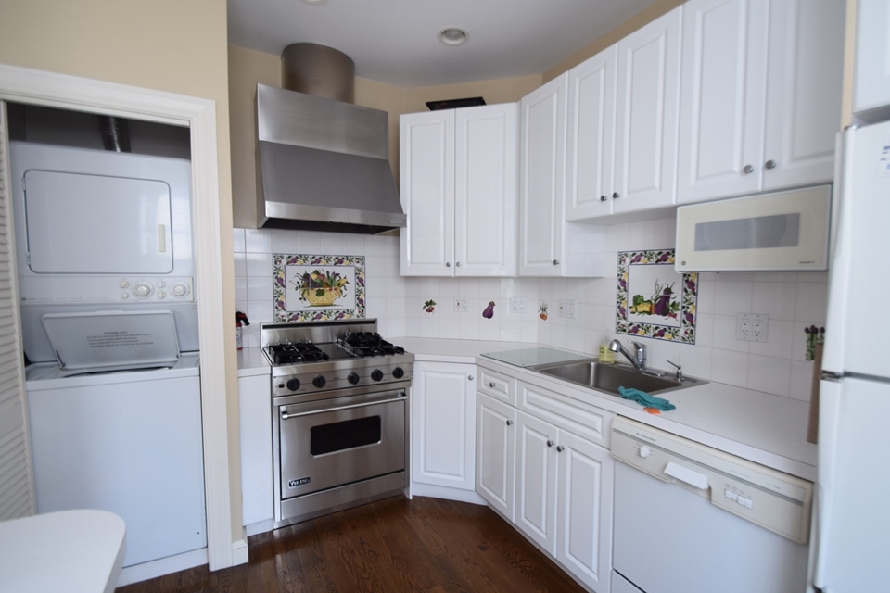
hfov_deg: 96.7
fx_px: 396
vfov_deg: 73.7
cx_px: 461
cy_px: 301
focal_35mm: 16
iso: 400
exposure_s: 1/100
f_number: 5
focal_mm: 10
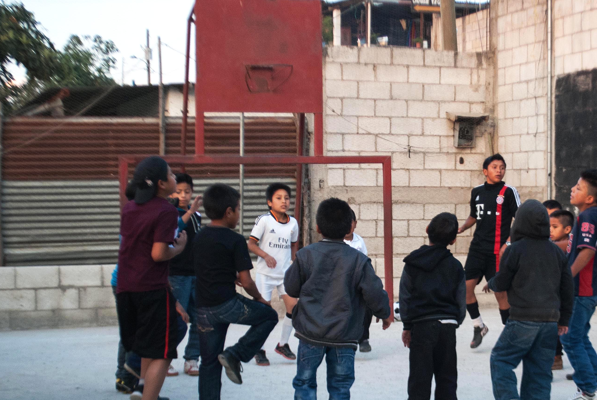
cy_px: 249
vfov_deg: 17.7
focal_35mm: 77
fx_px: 1278
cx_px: 411
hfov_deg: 26.1
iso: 800
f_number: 5
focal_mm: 34
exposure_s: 1/200
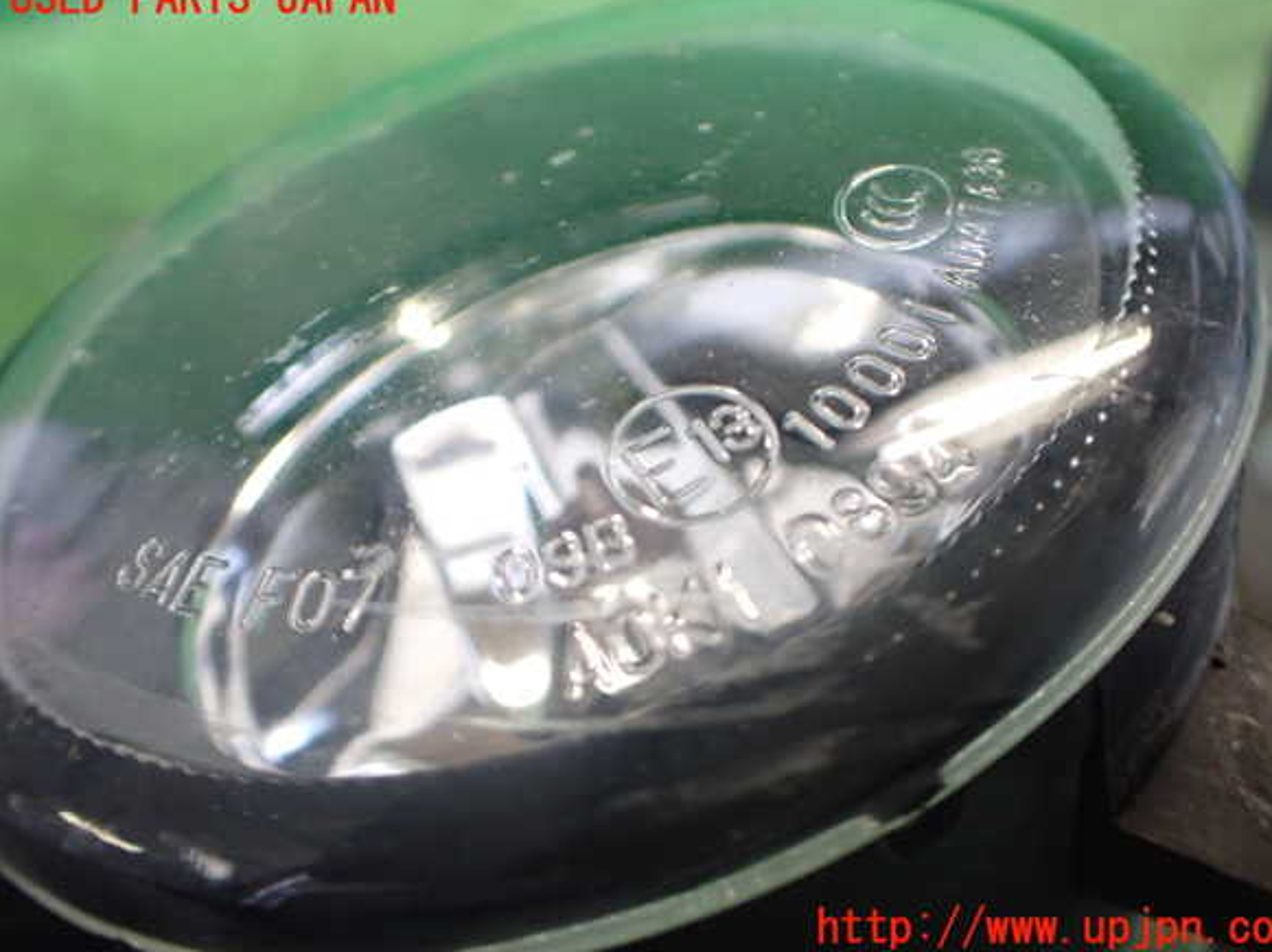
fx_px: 1138
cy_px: 464
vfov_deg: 45.4
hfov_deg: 58.4
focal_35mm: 31
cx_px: 655
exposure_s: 1/125
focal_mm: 5.4
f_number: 2.3
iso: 640
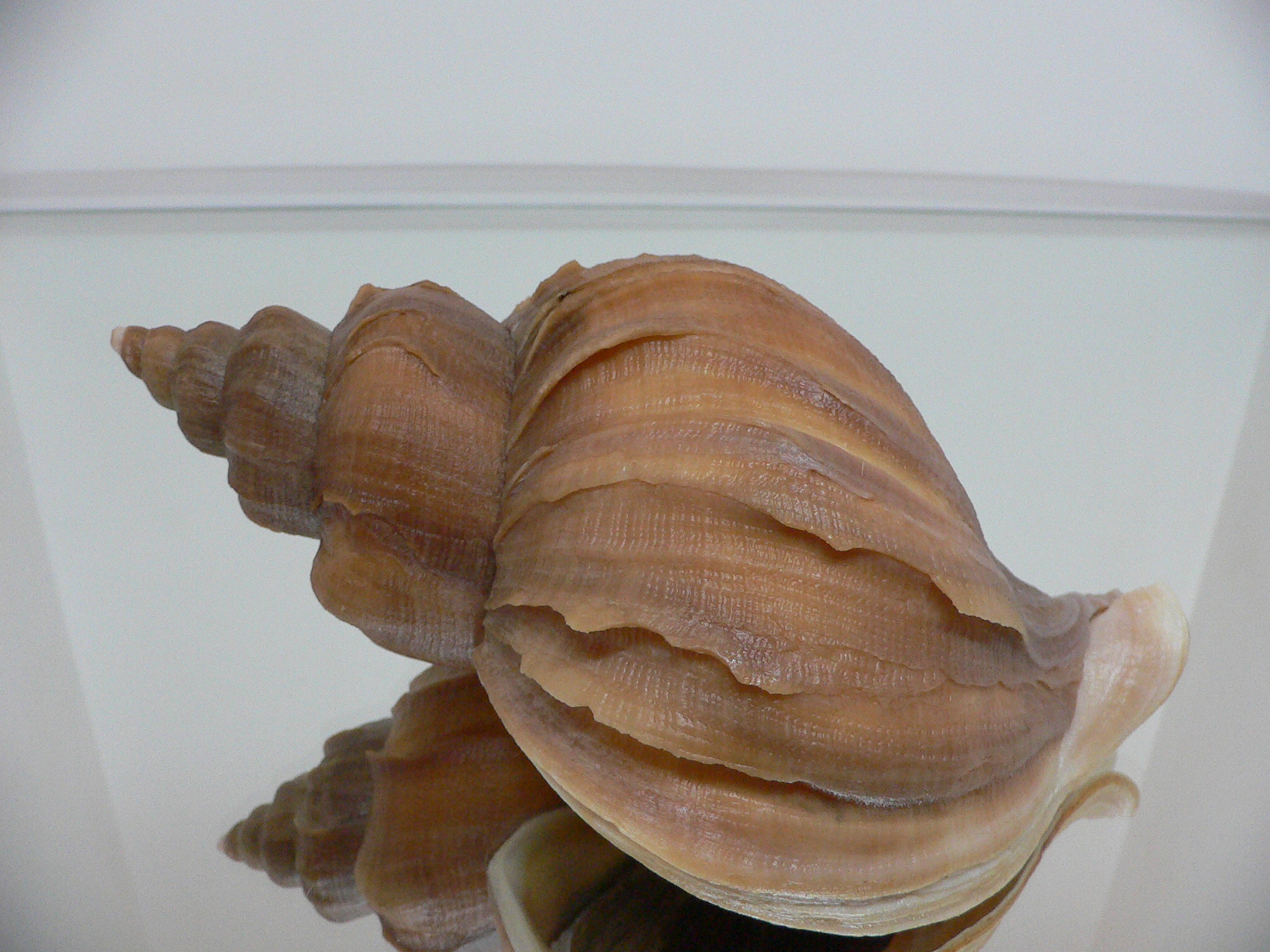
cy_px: 476
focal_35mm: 35
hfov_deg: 52.6
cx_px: 635
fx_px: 1284
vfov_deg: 40.7
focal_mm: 4.6
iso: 200
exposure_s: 1/50
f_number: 2.8
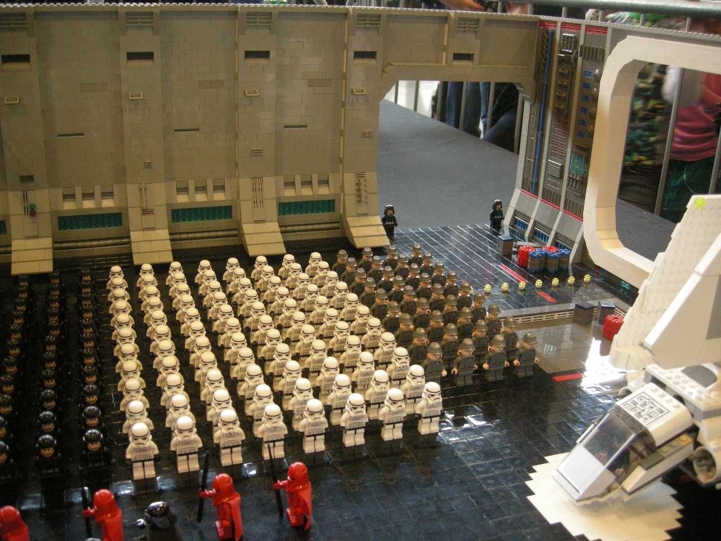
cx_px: 360
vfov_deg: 39.7
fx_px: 750
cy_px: 270
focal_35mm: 36
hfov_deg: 51.4
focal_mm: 7.5
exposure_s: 1/28.8
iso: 400
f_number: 2.7
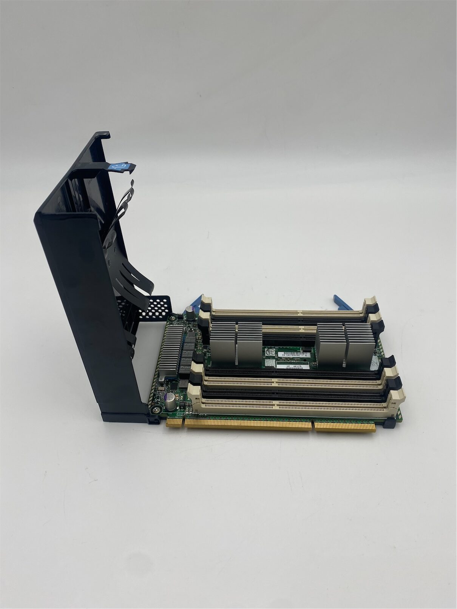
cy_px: 304
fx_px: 458
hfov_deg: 53.1
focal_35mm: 26
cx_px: 228
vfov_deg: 67.3
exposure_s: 1/225
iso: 32
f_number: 1.8
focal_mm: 4.25
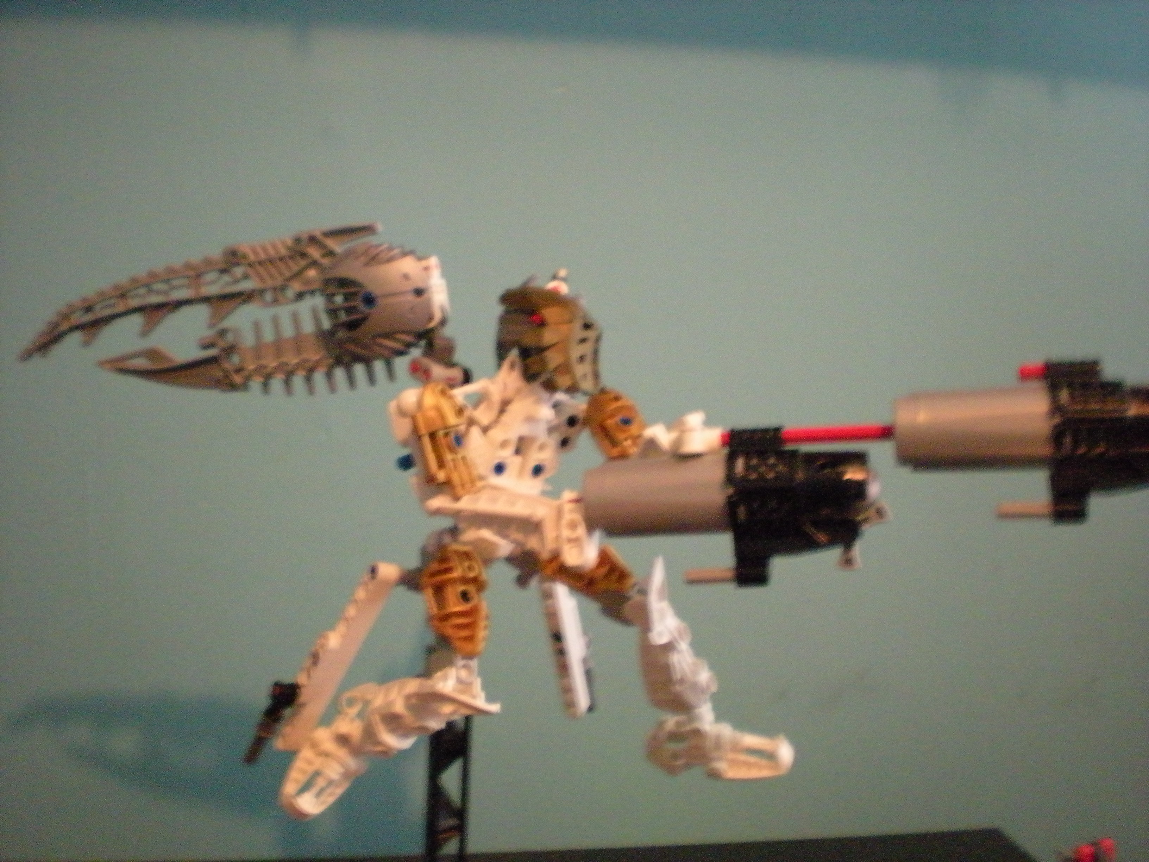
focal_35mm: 38
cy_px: 431
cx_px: 574
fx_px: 1261
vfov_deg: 37.7
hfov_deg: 49.0
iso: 800
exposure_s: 1/6.8
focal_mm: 6.3
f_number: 3.1
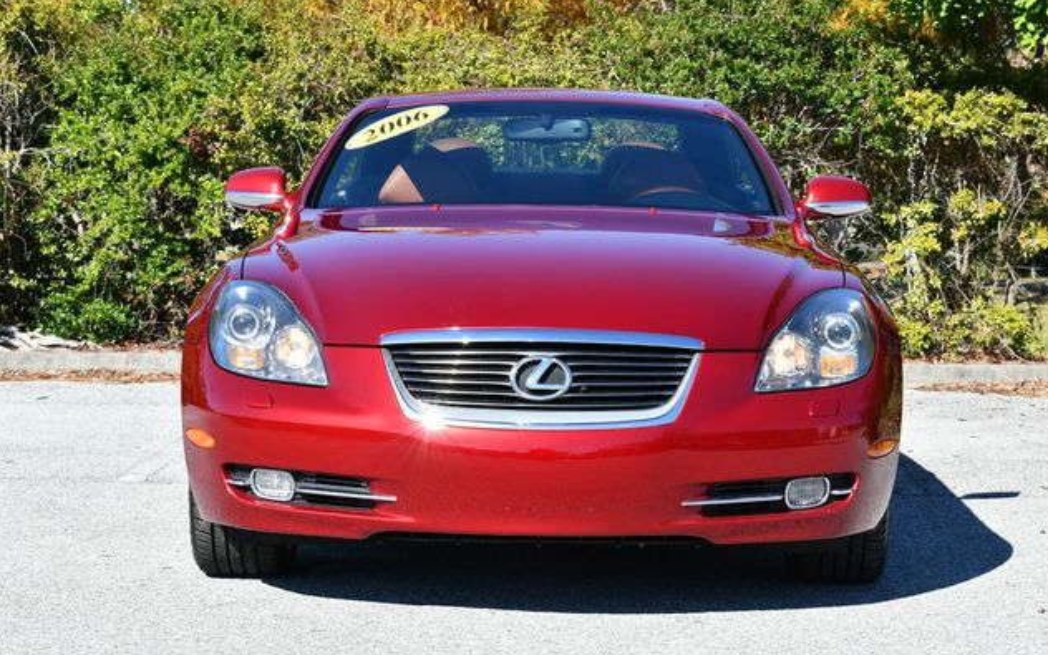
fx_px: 2713
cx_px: 529
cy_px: 307
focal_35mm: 95
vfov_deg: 13.8
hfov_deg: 21.9
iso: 125
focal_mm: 46
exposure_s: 1/250
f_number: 8
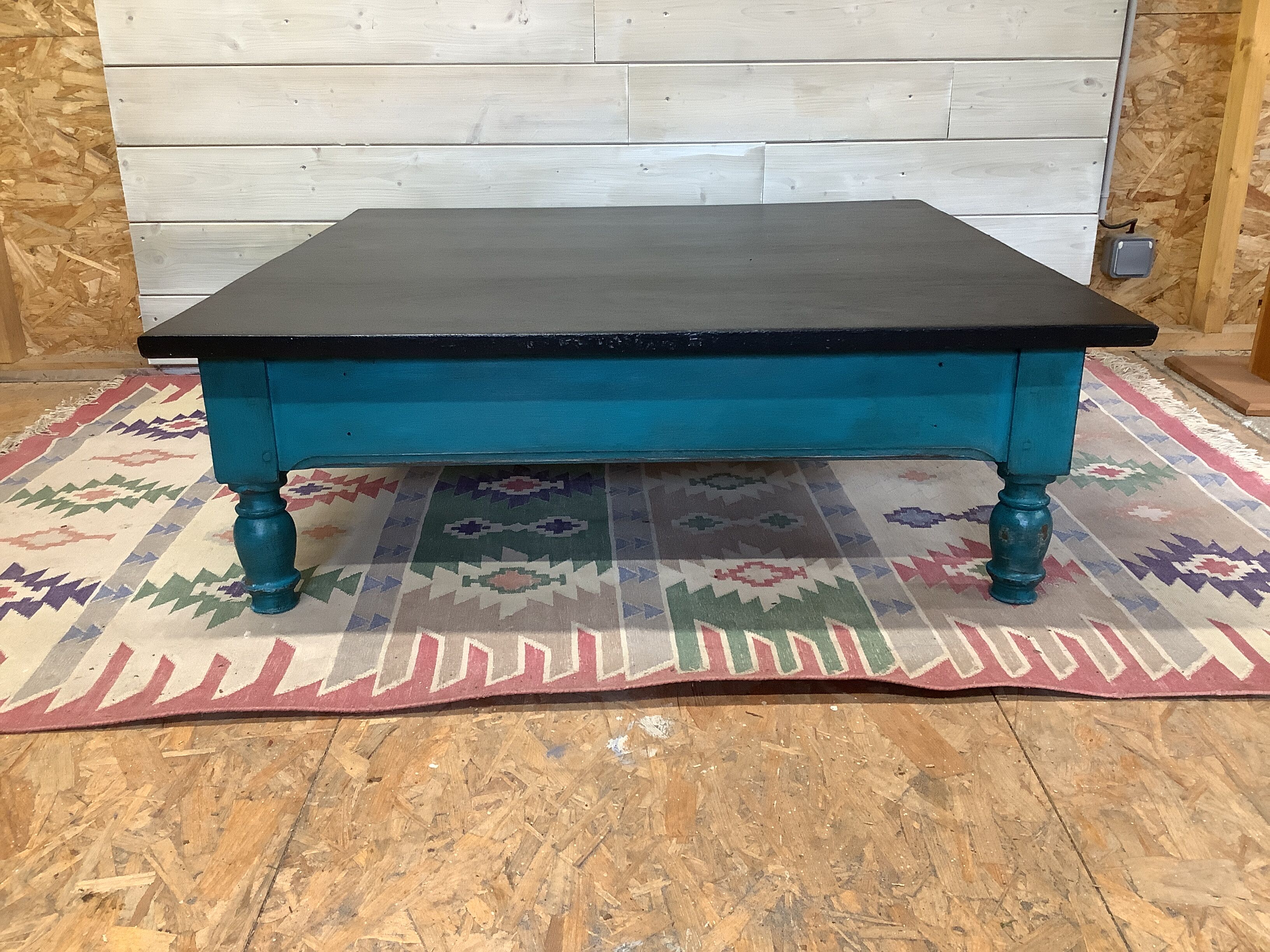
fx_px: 1137
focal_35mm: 31
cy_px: 476
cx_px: 635
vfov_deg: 45.4
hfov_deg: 58.4
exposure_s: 1/50
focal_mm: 3.3
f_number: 2.4
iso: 160
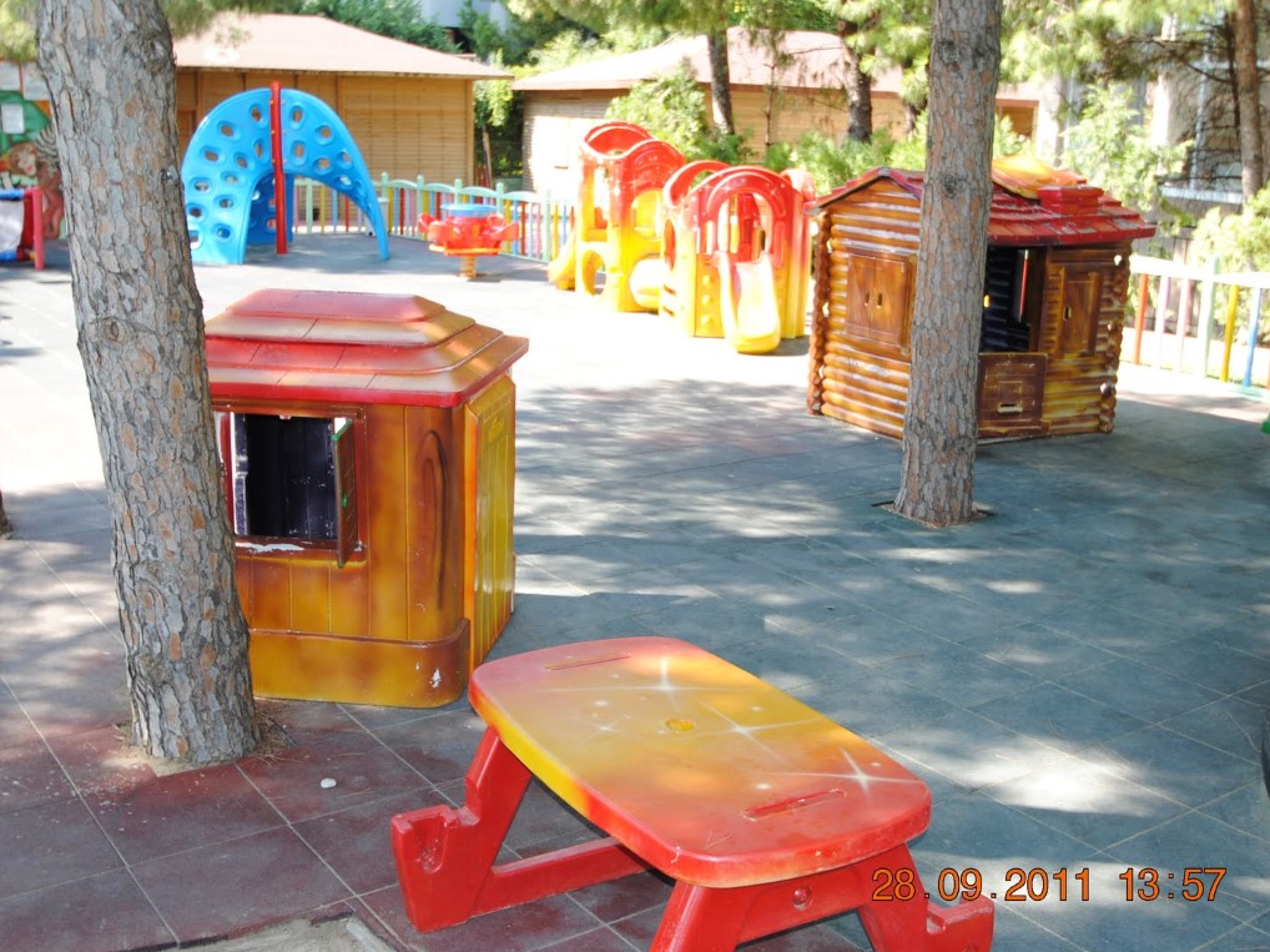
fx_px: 1431
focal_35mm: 39
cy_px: 478
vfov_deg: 36.8
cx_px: 649
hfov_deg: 47.9
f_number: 4.5
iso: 200
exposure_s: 1/100
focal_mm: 24
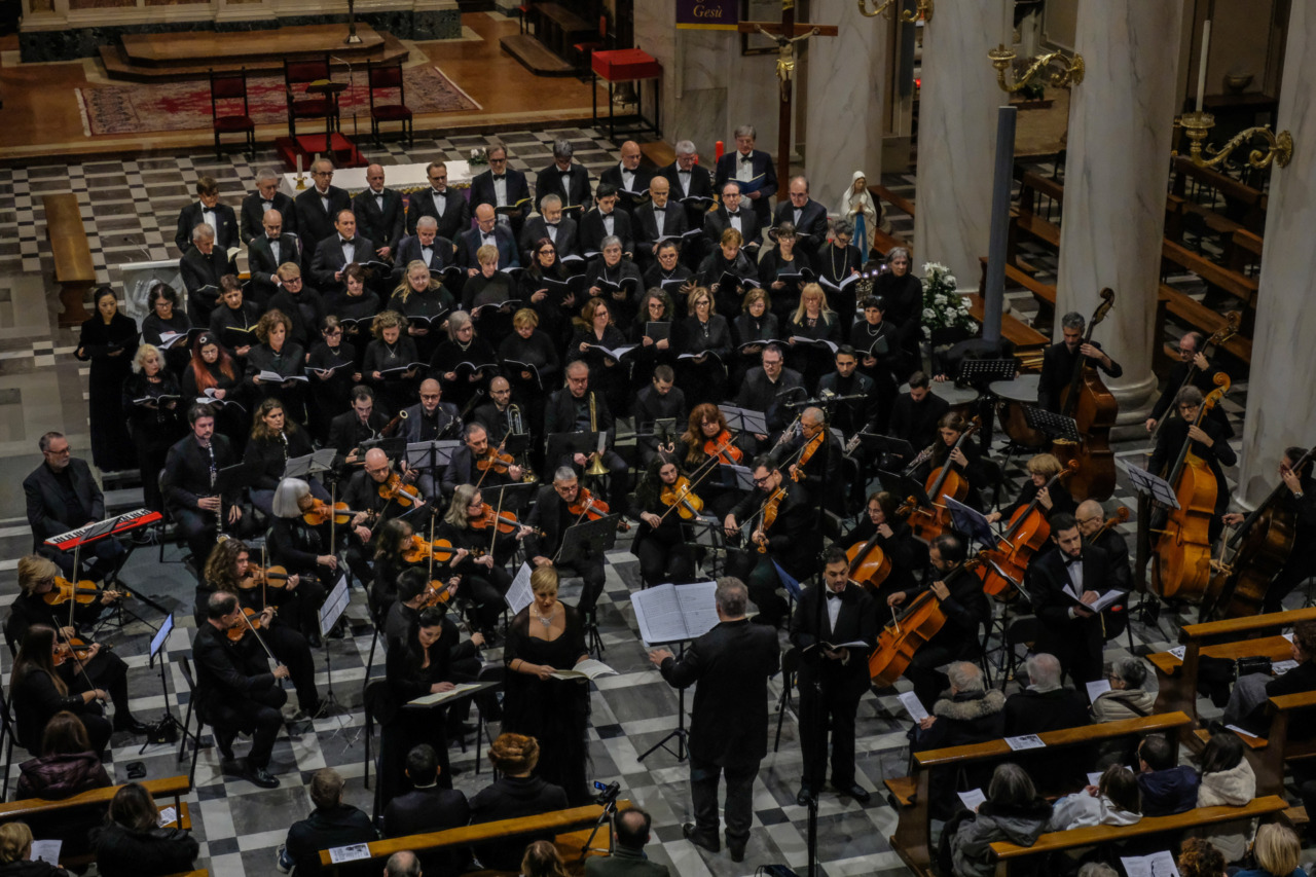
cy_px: 438
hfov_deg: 36.3
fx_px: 2010
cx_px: 658
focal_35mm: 55
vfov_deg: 24.6
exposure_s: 1/125
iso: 6400
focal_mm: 36.5
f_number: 6.4
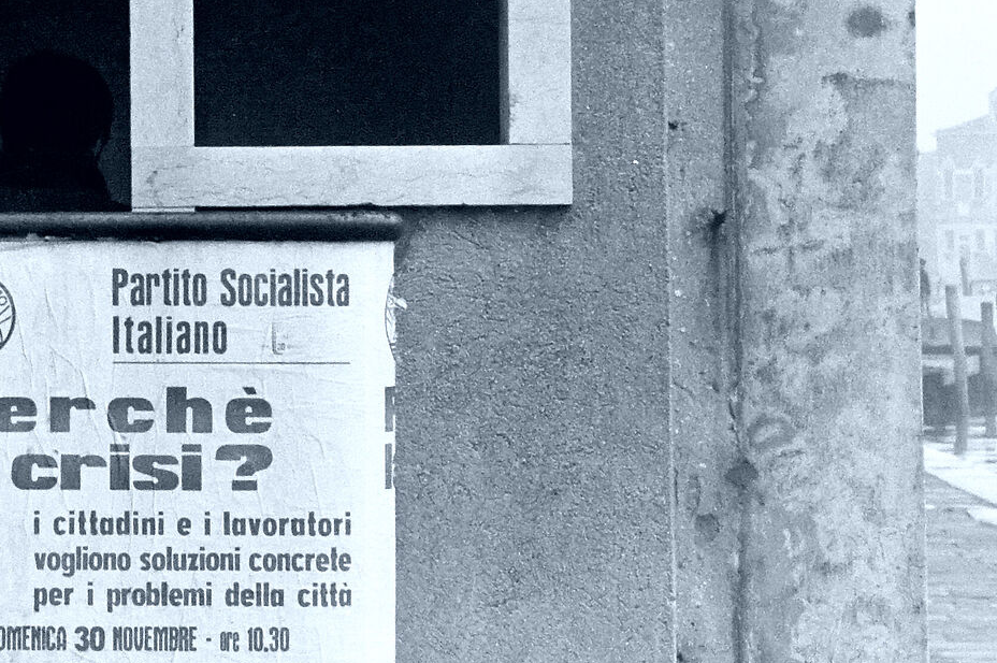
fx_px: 5902
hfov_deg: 9.5
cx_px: -266
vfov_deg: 6.4
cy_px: -24
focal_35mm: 213
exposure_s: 1/125
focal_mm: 55
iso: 1400
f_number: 2.8
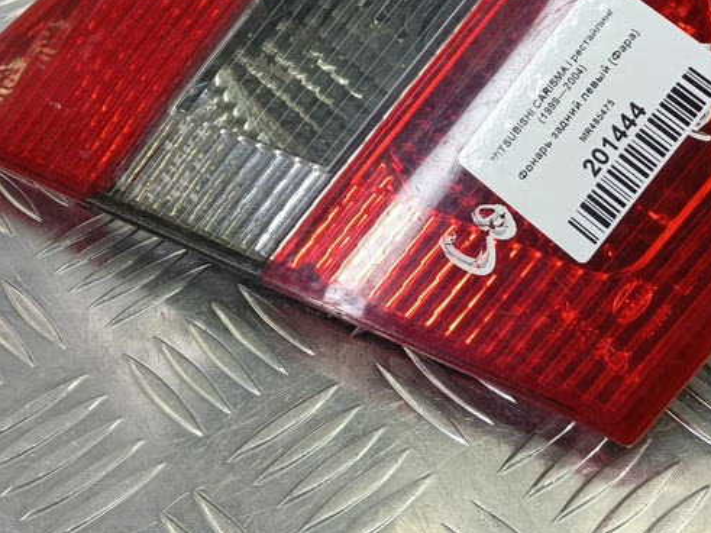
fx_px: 986
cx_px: 439
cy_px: 75
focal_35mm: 48
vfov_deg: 29.3
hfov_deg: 39.4
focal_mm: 4.11
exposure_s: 1/50
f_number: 1.6
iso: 118
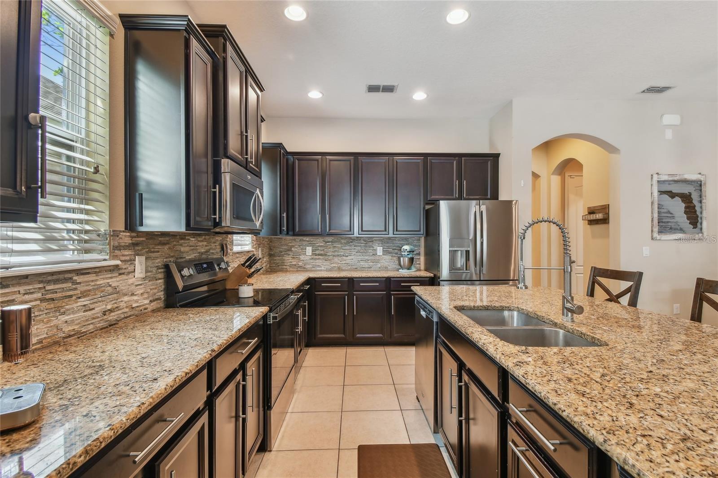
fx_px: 299
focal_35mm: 15
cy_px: 239
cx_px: 359
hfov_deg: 100.4
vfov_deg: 77.3
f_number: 7.1
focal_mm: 10
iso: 100
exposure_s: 1/2.5
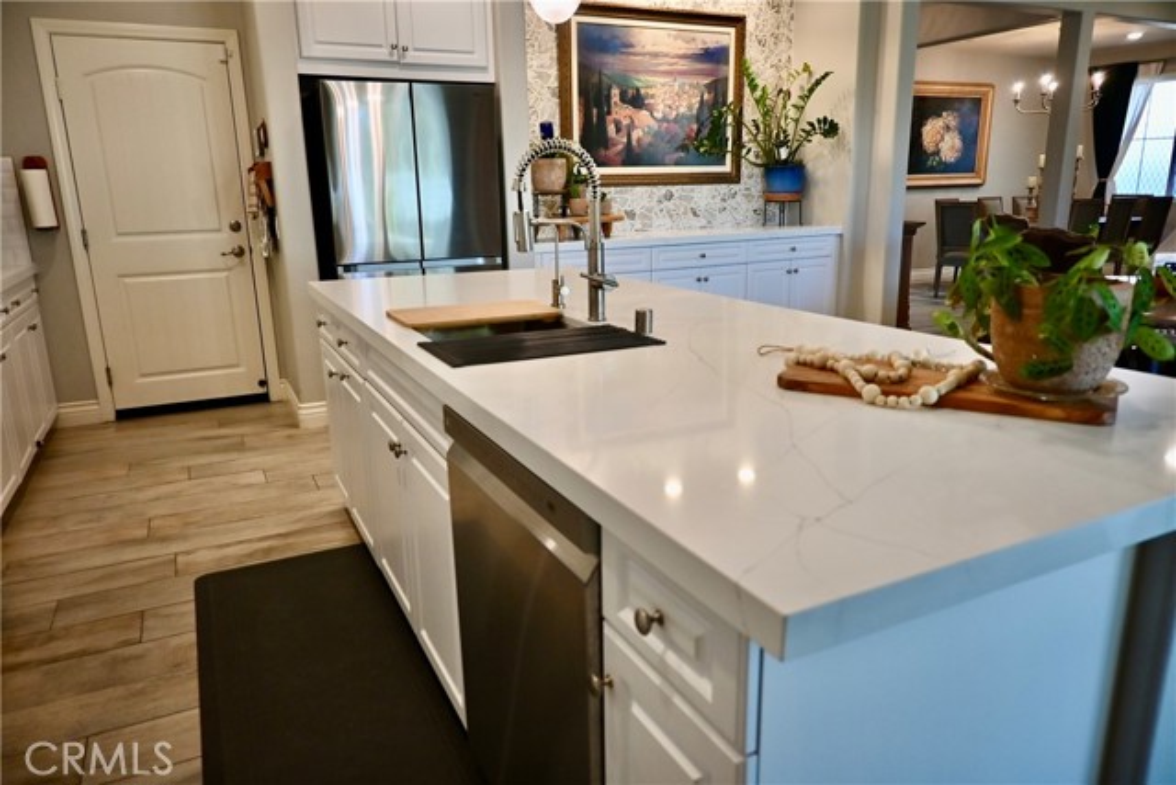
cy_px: 392
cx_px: 588
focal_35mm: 24
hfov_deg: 73.7
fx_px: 784
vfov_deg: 53.2
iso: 400
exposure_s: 1/160
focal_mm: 16
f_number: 3.5
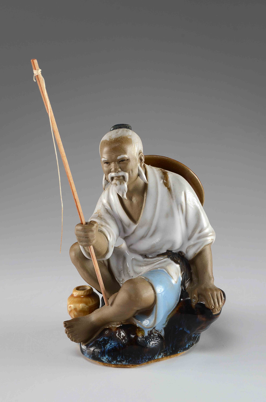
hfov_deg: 25.0
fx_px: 601
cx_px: 133
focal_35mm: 54
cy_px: 201
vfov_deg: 36.9
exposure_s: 1/80
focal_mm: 36
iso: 100
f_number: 13
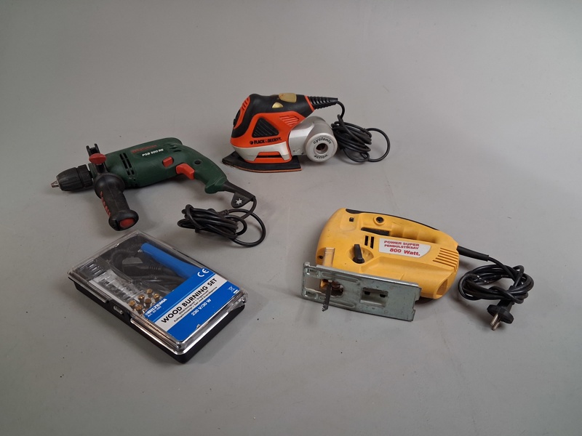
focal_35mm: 27
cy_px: 218
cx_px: 291
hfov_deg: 65.3
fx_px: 454
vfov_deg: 51.4
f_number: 1.8
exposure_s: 1/50
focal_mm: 4
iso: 250
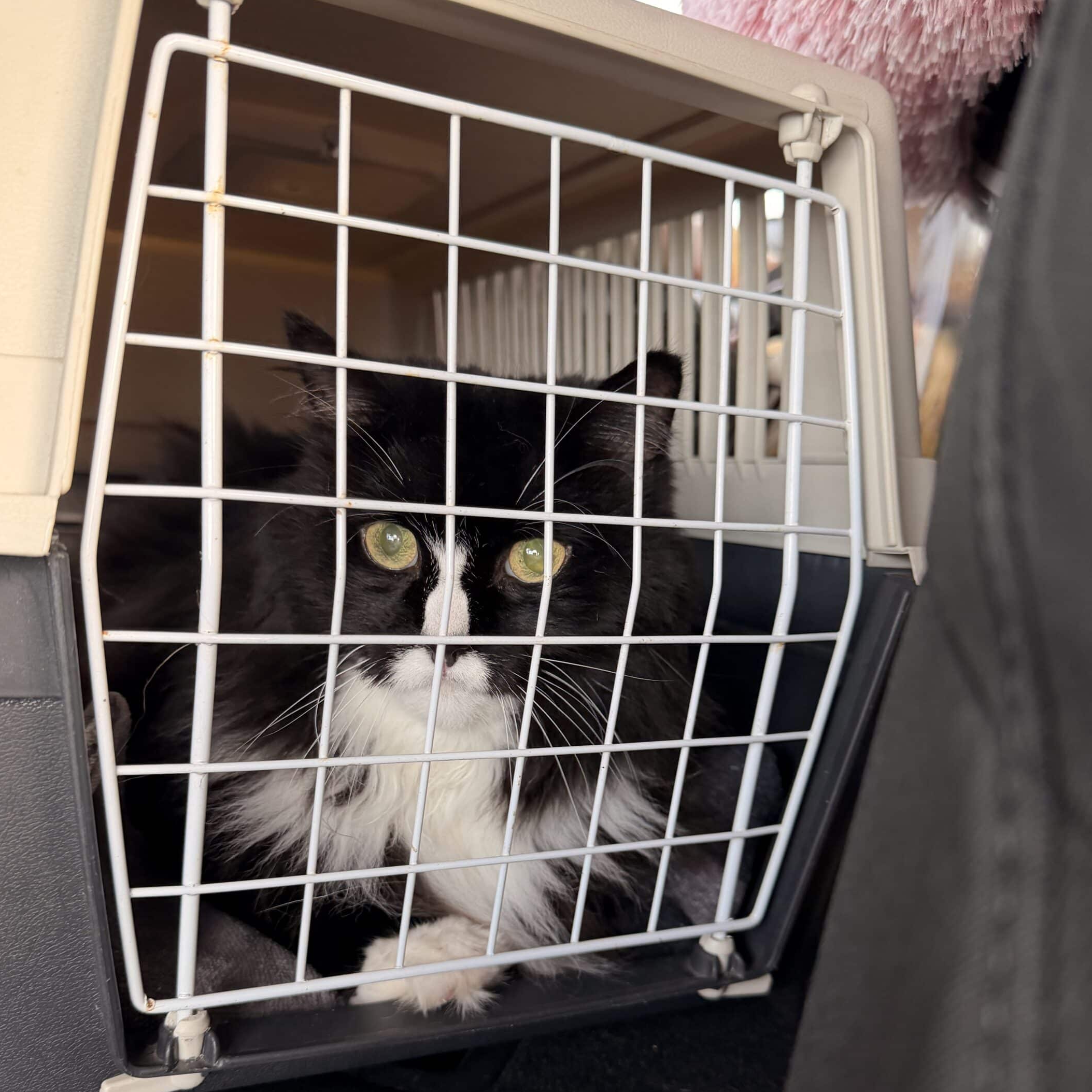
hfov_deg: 55.6
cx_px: 533
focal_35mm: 29
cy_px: 663
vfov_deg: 55.2
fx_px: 1035
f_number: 1.78
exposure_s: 1/95
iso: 200
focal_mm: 6.76
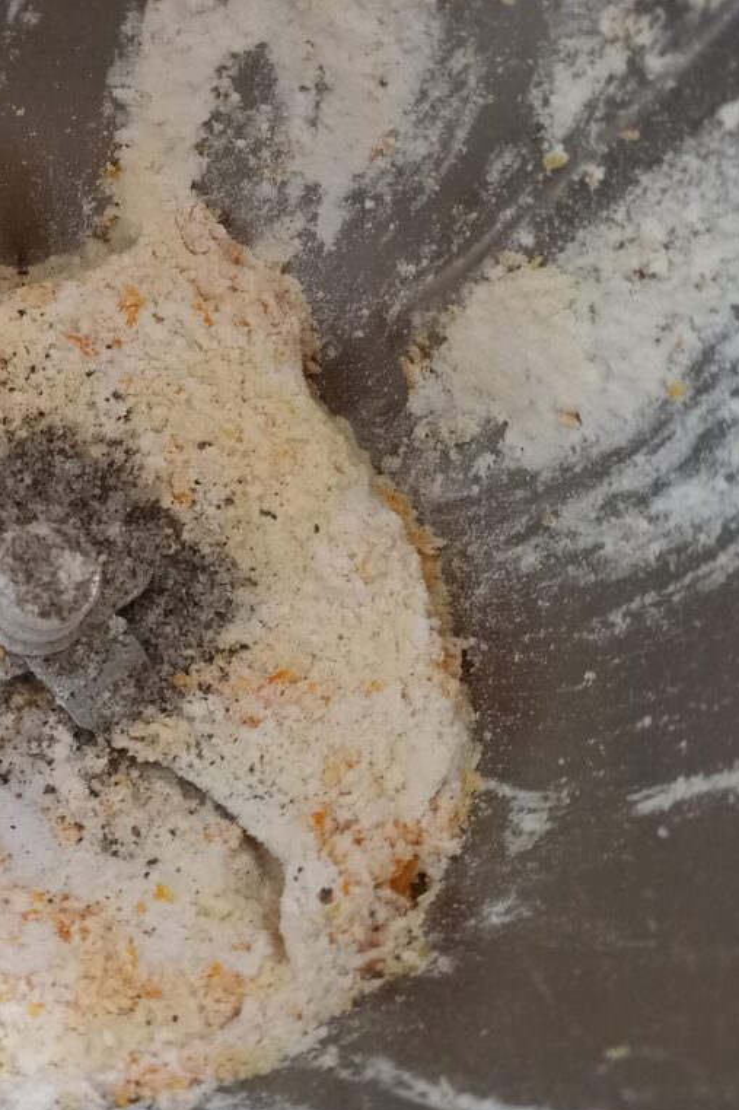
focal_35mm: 35
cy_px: 559
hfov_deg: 35.2
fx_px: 1078
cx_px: 45
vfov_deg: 54.4
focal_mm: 4.65
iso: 1000
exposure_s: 1/25
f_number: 1.8
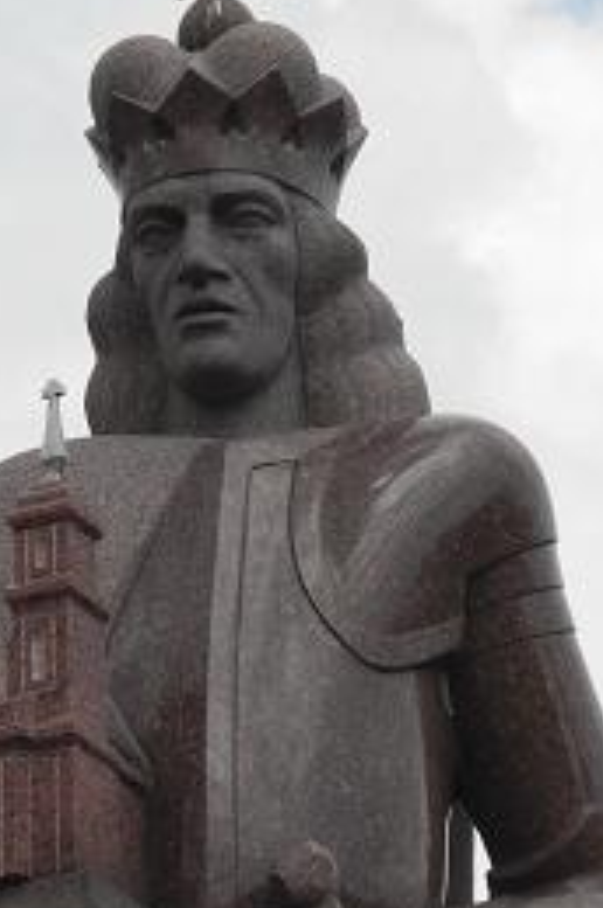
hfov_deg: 5.6
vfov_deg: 8.4
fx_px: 6172
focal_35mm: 245
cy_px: 561
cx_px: 196
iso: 100
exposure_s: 1/800
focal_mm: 25.4
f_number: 4.5
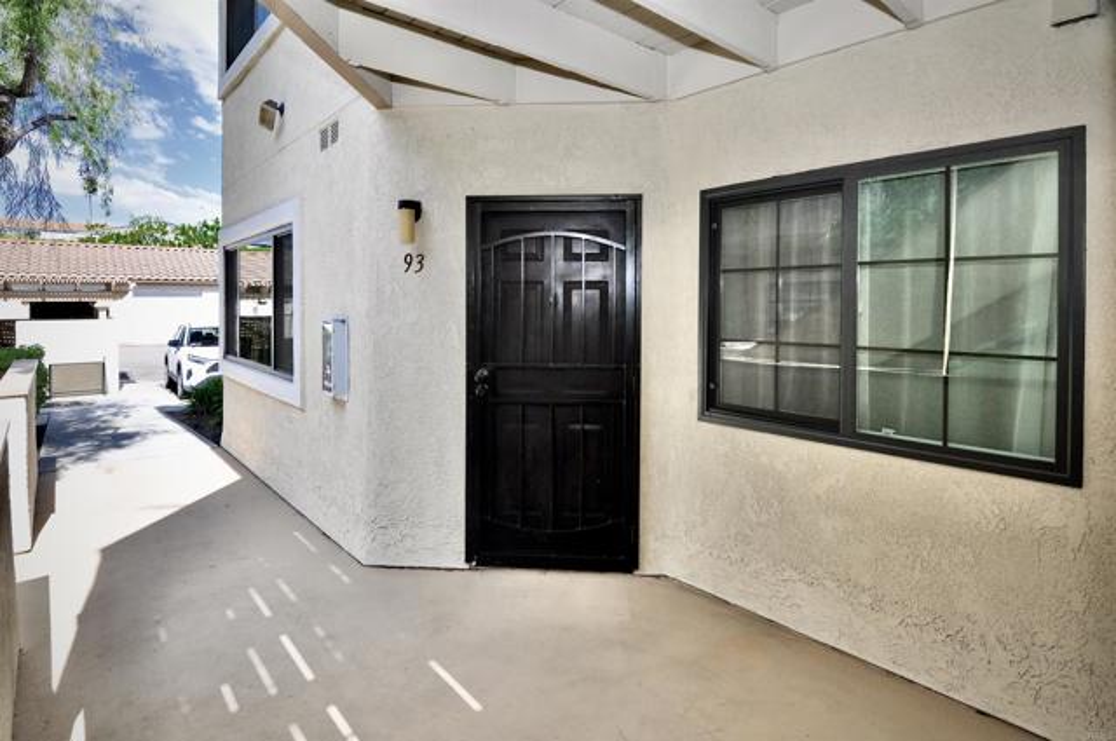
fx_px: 511
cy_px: 370
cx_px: 558
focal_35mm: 16
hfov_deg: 95.1
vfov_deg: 71.9
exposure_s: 1/160
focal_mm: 11
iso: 200
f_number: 6.3
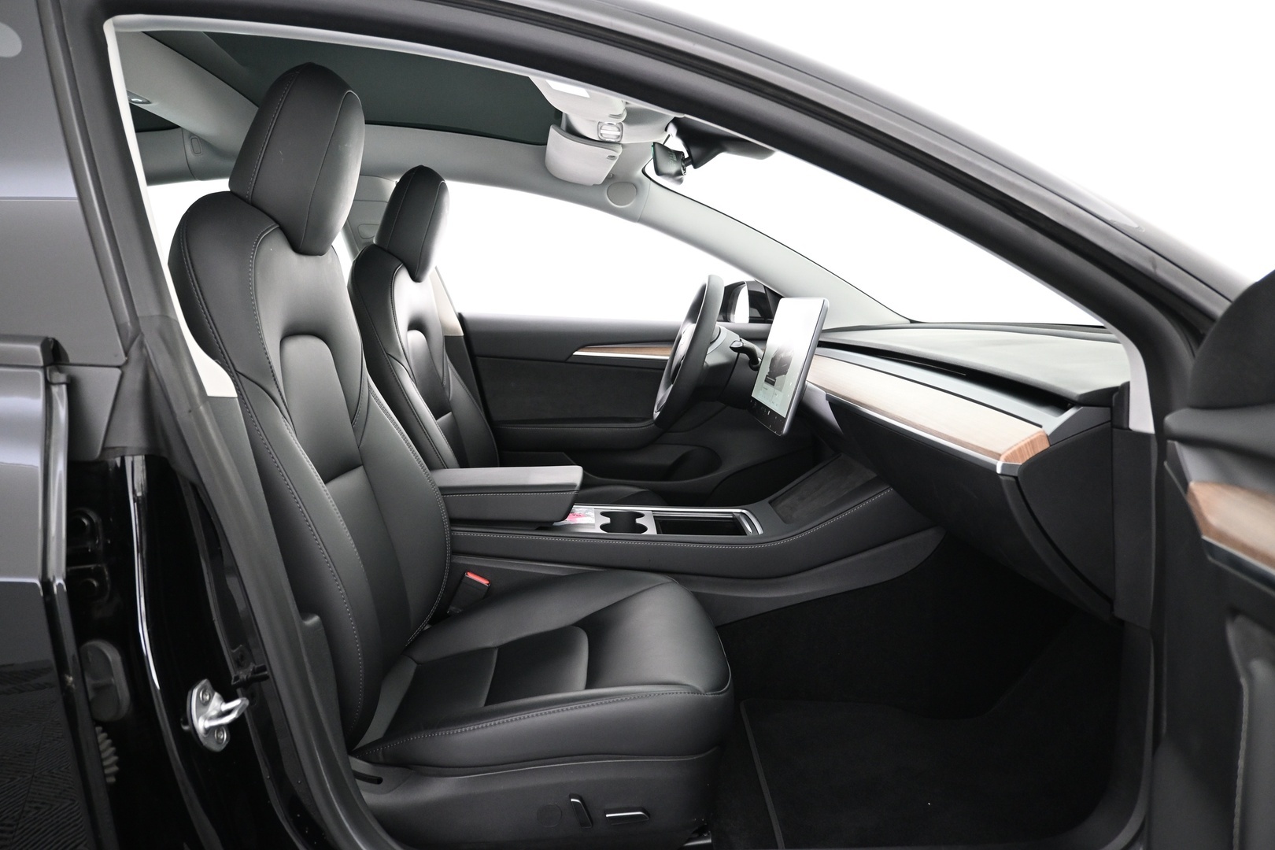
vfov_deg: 50.4
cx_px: 638
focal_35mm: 26
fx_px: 903
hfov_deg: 70.4
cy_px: 425
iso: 1600
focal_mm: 17
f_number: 3.5
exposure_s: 1/20
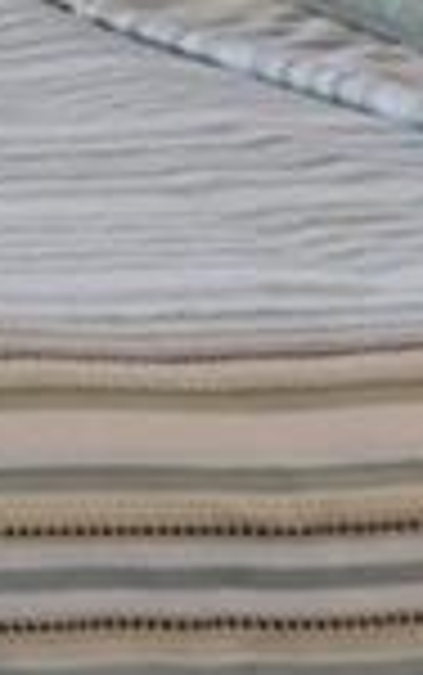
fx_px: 3001
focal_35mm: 163
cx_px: -1904
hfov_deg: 5.4
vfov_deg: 11.5
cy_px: -702
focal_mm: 15
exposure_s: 1/8
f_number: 7.1
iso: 100
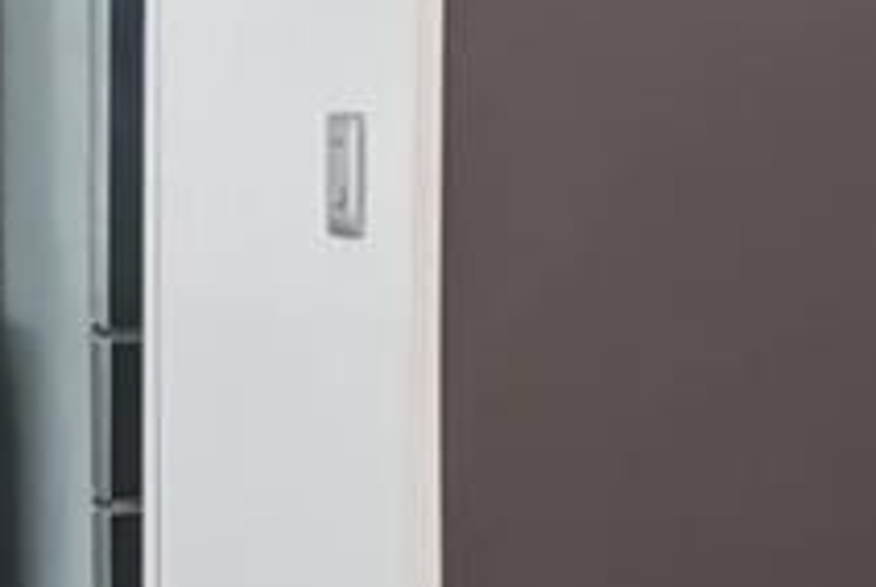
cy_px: 107
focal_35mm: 113
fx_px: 2753
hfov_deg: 14.8
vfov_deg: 12.1
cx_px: 1764
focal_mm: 10
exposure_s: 1/30
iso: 1600
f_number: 8
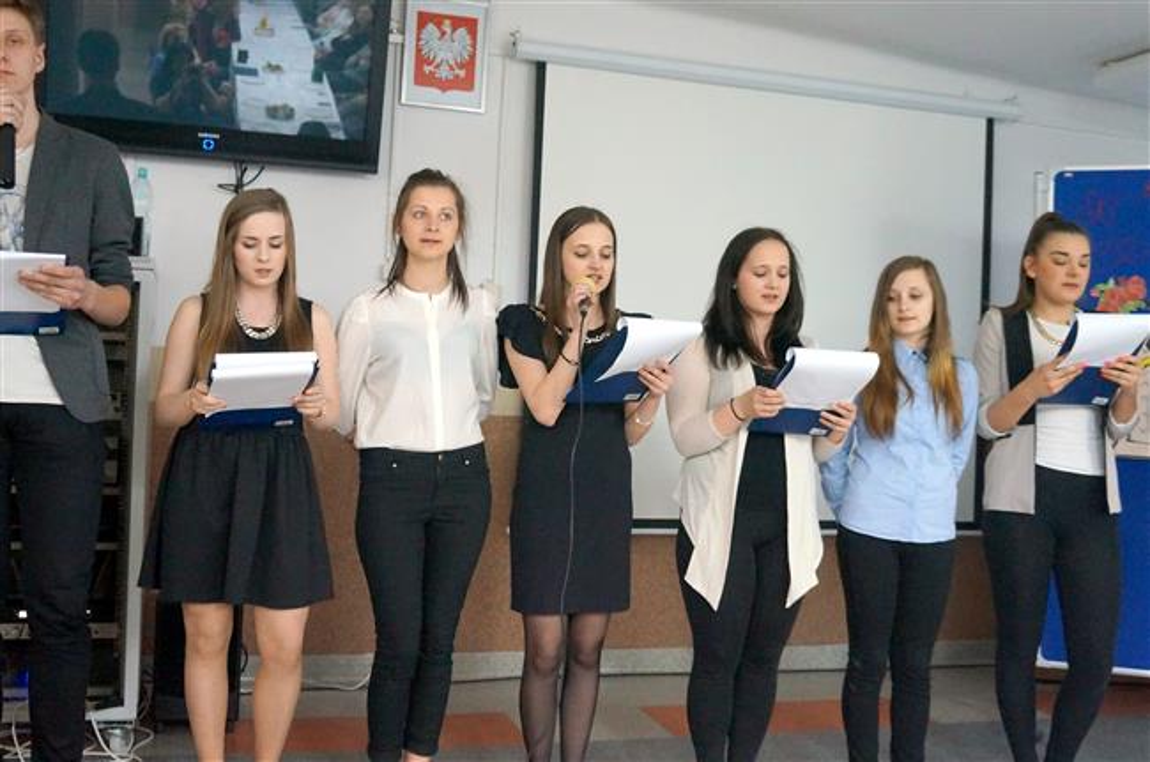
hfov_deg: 59.6
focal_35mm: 32
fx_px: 1005
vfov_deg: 41.6
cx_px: 575
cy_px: 381
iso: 3200
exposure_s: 1/80
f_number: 4
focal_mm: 21
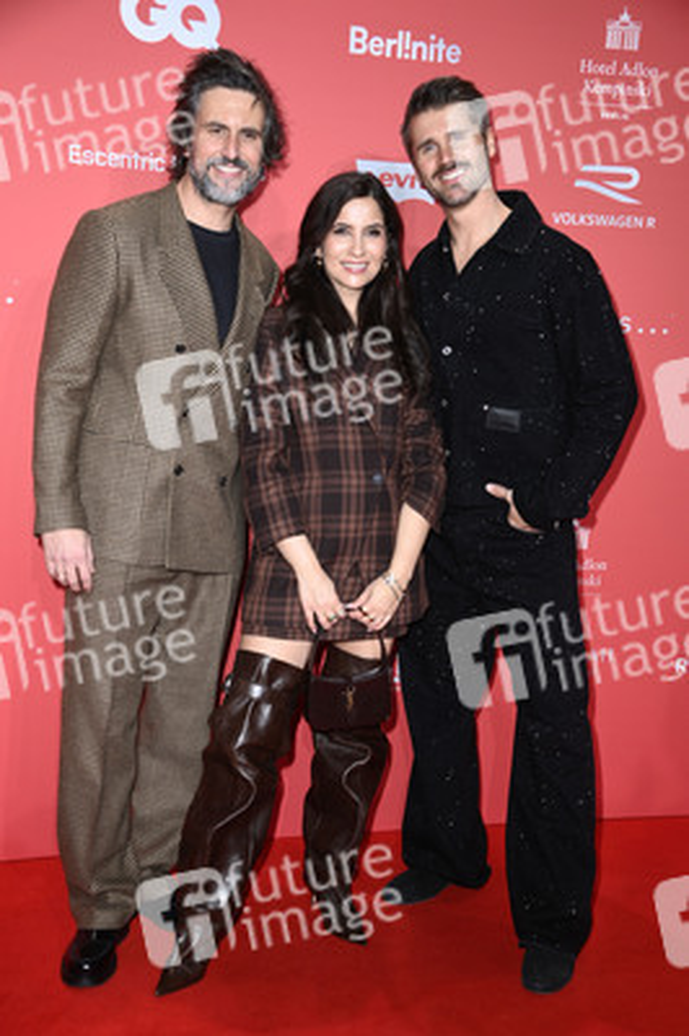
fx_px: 1380
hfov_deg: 28.0
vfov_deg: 41.1
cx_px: 344
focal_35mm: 48
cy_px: 518
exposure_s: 1/250
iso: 800
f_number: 5
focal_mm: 48
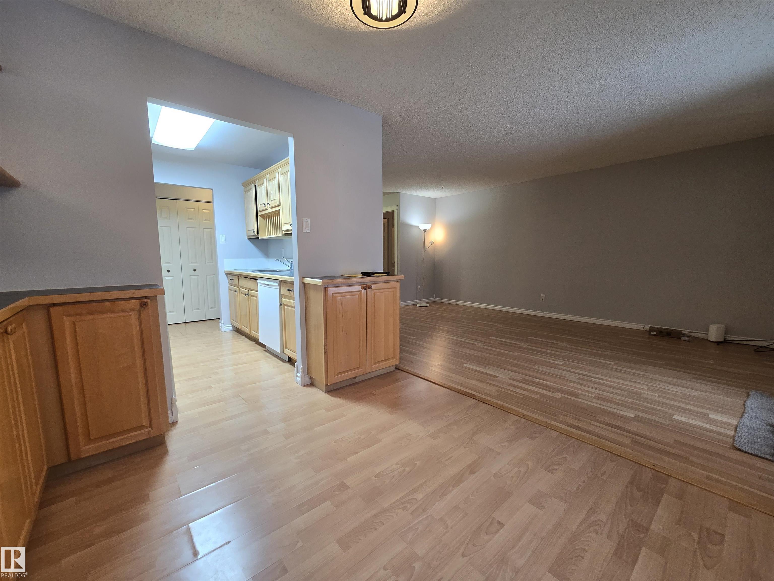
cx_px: 387
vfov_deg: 89.9
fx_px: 291
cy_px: 290
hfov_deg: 106.2
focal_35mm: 13
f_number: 2.2
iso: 160
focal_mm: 2.2
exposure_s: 1/60
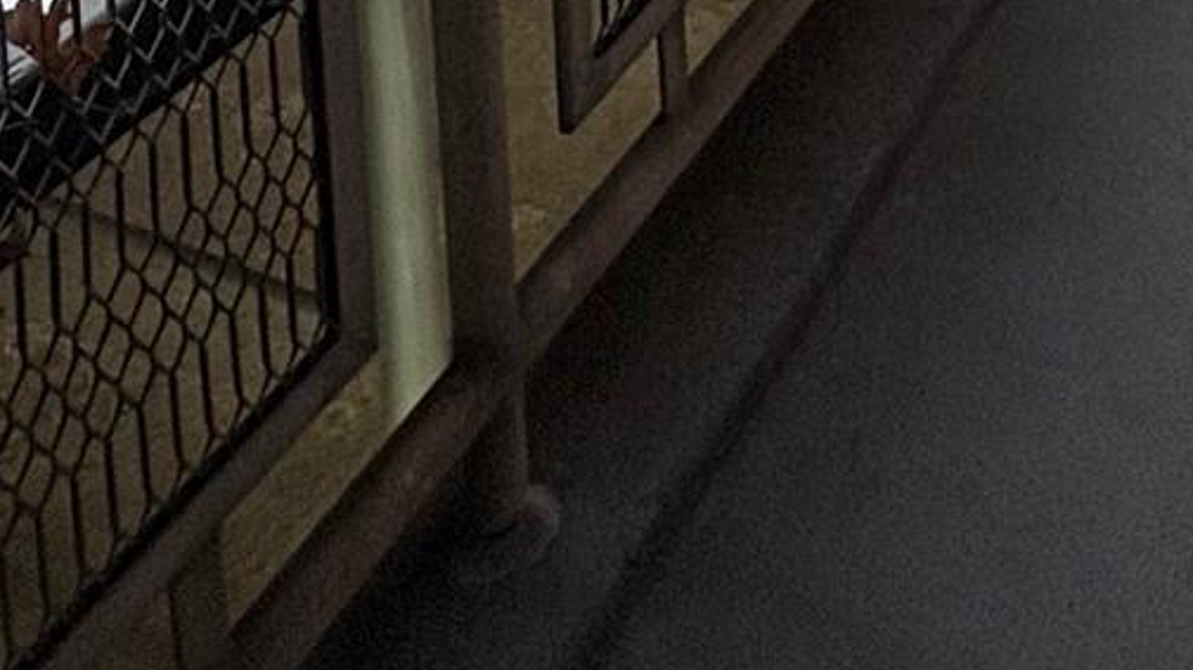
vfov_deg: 14.3
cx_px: 1042
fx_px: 1960
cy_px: -850
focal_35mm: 62
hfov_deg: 32.4
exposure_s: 1/120
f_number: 2.2
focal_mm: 2.22
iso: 250
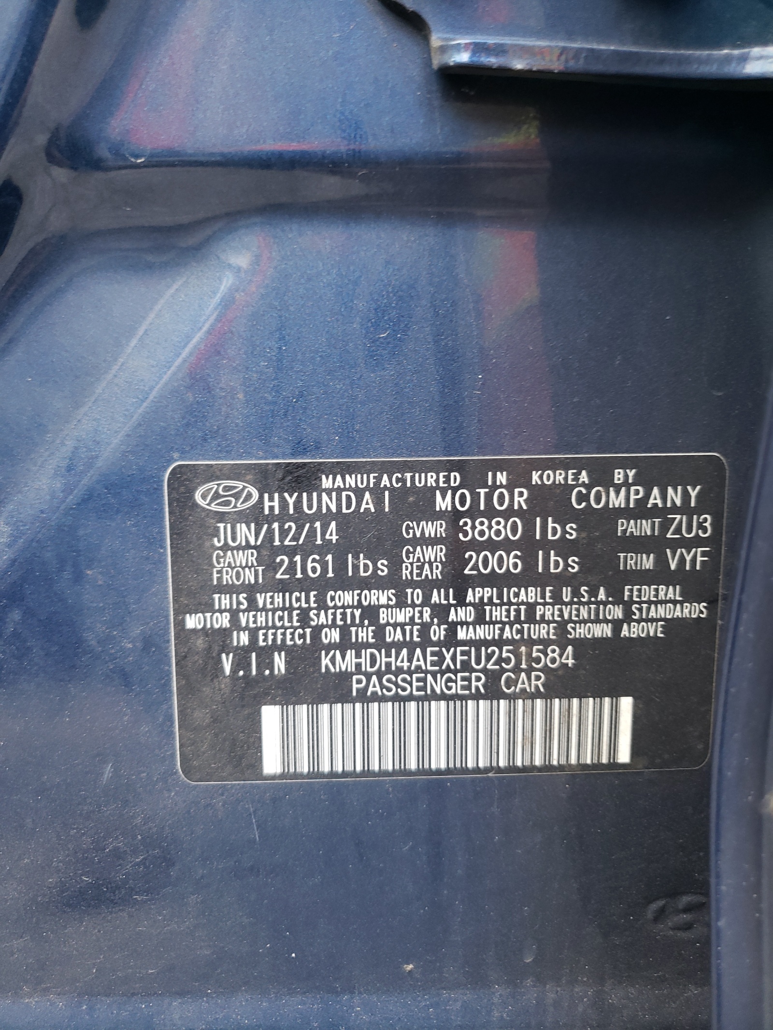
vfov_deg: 67.3
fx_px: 774
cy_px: 515
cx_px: 386
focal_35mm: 26
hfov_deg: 53.1
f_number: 1.5
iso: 70
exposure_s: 1/60.2
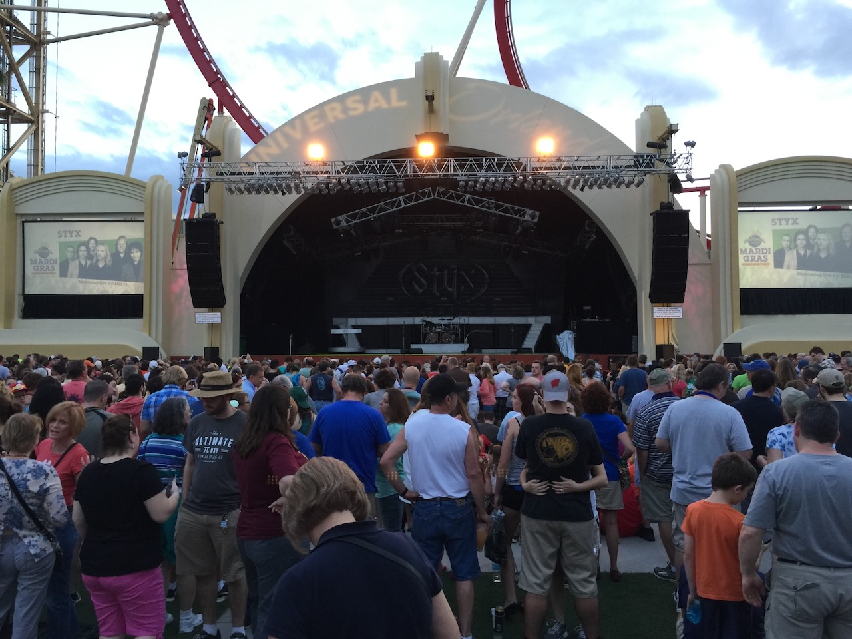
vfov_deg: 48.2
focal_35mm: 29
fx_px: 714
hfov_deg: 61.7
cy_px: 320
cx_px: 426
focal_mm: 4.15
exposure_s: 1/15
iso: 40
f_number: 2.2
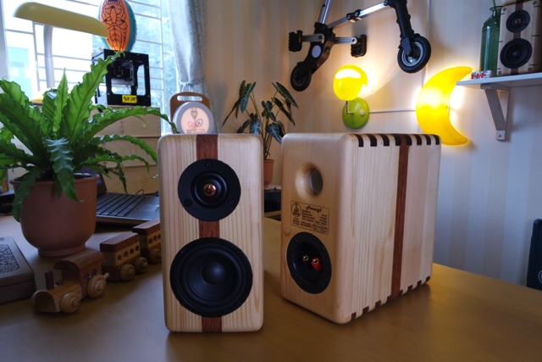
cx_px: 271
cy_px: 181
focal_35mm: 24
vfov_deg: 53.2
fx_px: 361
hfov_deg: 73.7
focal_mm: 9
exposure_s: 1/100
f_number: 3.5
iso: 800
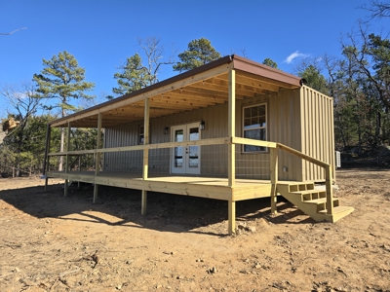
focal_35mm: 23
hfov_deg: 73.9
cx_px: 195
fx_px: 259
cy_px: 146
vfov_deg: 58.9
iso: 12
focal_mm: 6.3
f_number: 1.7
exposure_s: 1/529
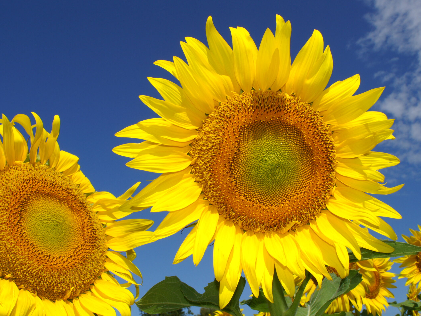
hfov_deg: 41.2
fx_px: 559
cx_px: 213
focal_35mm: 46
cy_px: 160
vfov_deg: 31.5
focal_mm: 28
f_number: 22
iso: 200
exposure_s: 1/125
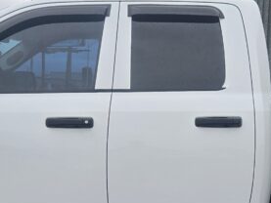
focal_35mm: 85
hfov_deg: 23.0
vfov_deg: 17.1
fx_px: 666
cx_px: 157
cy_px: 186
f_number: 1.8
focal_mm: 5.4
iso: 80
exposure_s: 1/892
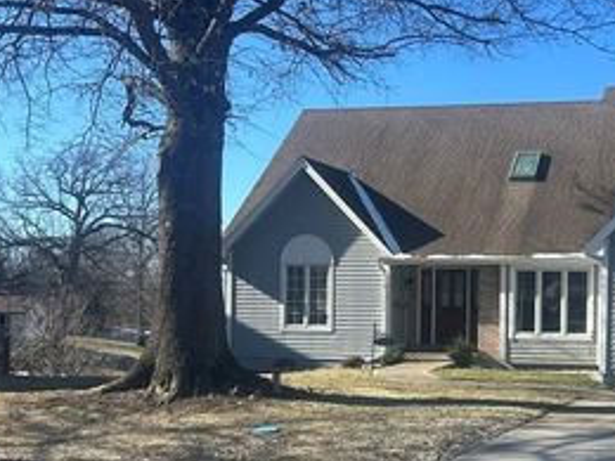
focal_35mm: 50
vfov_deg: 29.0
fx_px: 888
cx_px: 561
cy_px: 299
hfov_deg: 35.8
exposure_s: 1/2008
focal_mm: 5.7
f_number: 1.5
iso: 50
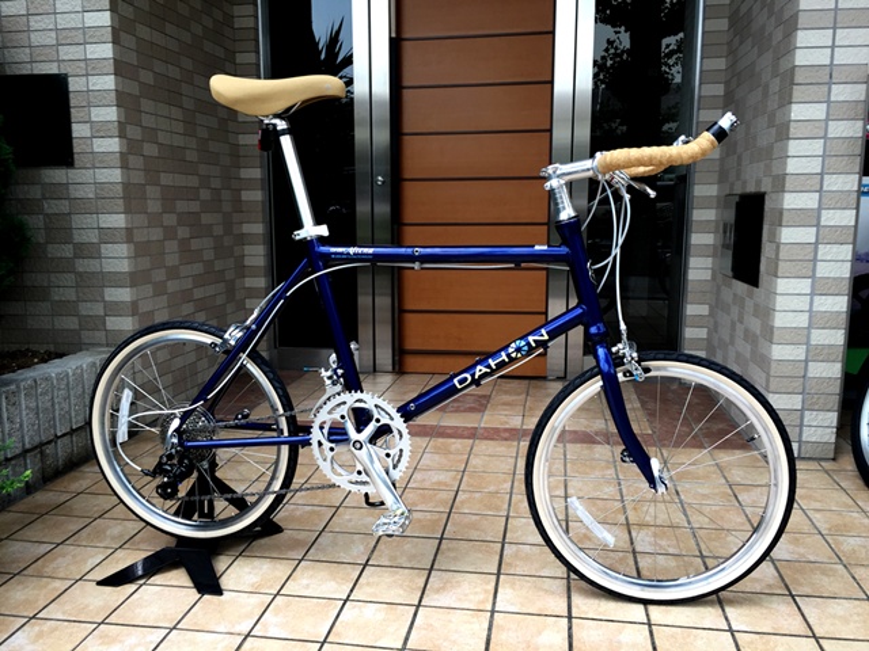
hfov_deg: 61.7
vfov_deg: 48.2
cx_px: 434
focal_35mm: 29
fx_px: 728
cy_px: 326
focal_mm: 4.15
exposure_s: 1/120
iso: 40
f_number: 2.2
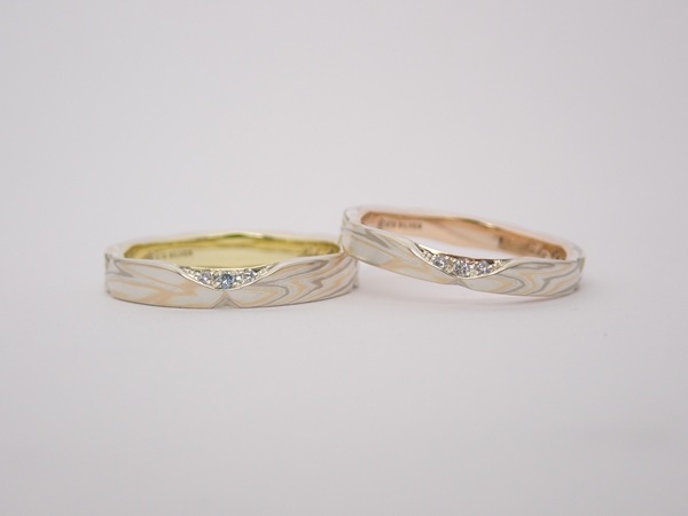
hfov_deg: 25.3
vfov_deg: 19.1
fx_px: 1530
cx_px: 344
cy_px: 258
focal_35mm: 77
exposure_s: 1/160
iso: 200
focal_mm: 13.65
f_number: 4.1
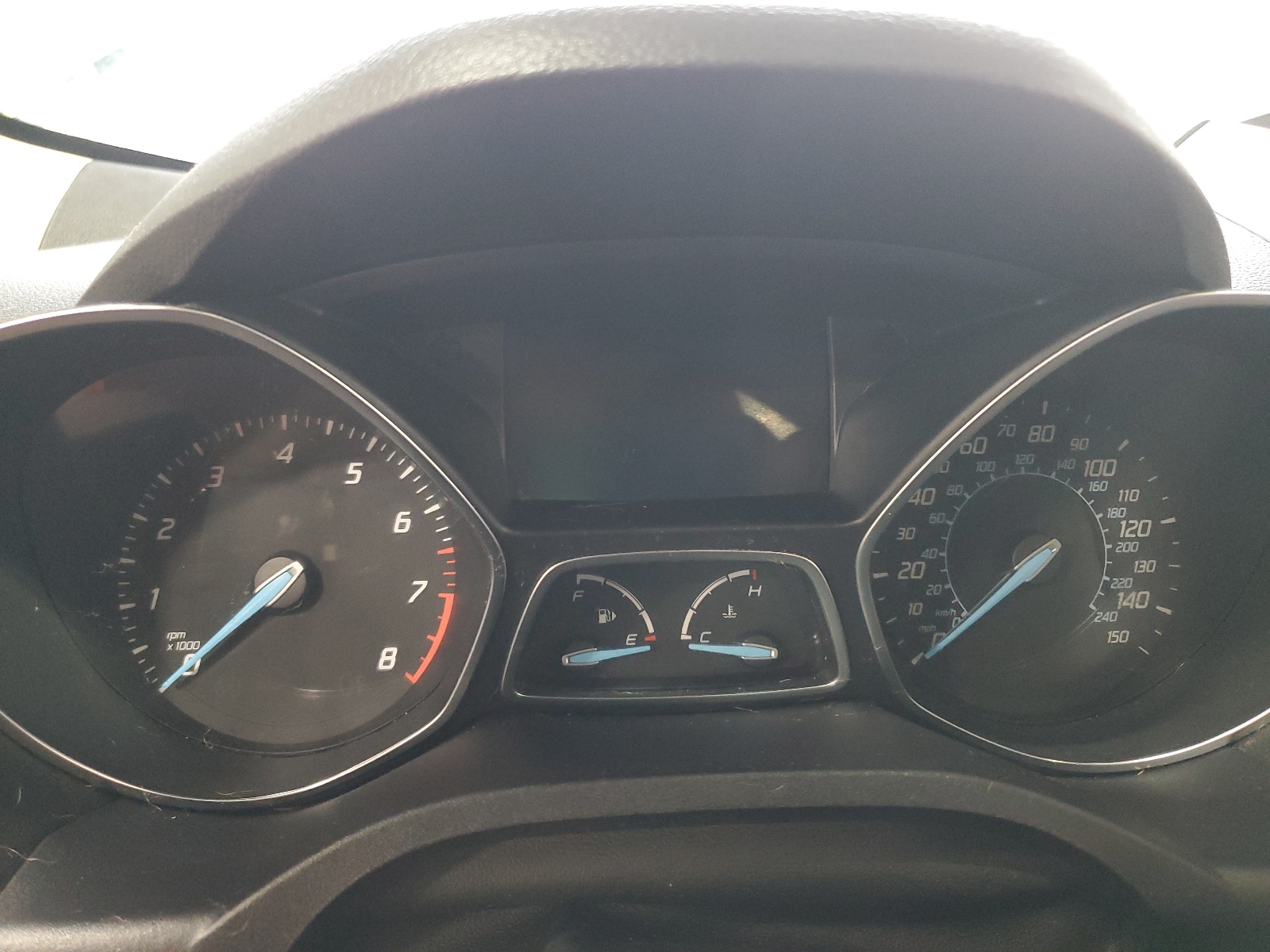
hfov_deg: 67.3
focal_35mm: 26
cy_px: 476
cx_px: 635
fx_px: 954
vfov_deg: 53.1
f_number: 1.5
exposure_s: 1/20
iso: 284
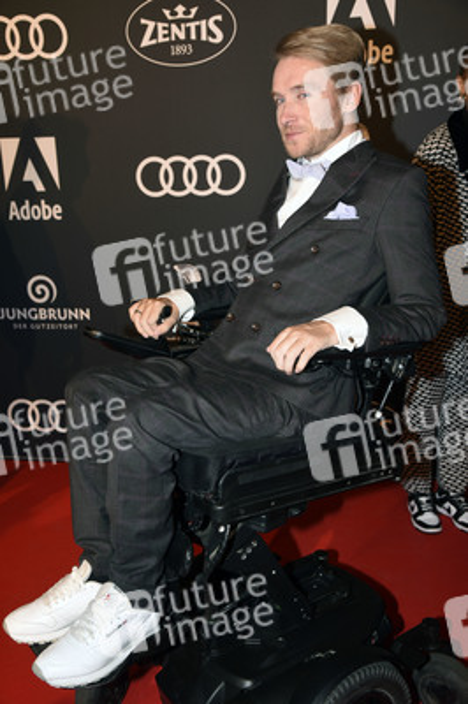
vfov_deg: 50.7
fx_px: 742
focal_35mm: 38
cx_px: 234
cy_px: 352
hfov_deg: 35.0
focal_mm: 38
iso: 1000
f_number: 6.3
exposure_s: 1/100
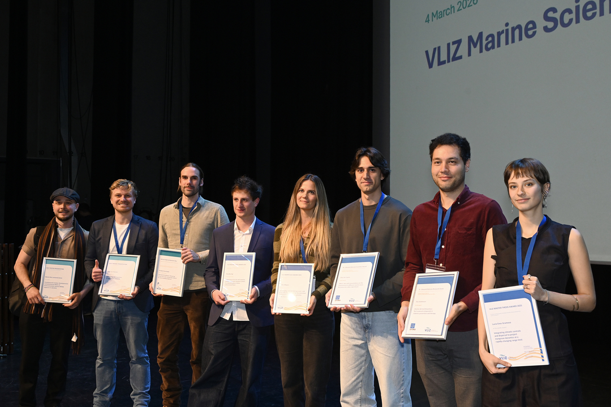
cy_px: 204
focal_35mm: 38
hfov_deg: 50.7
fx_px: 645
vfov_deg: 35.0
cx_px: 306
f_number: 7.1
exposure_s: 1/160
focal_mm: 38
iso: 2000
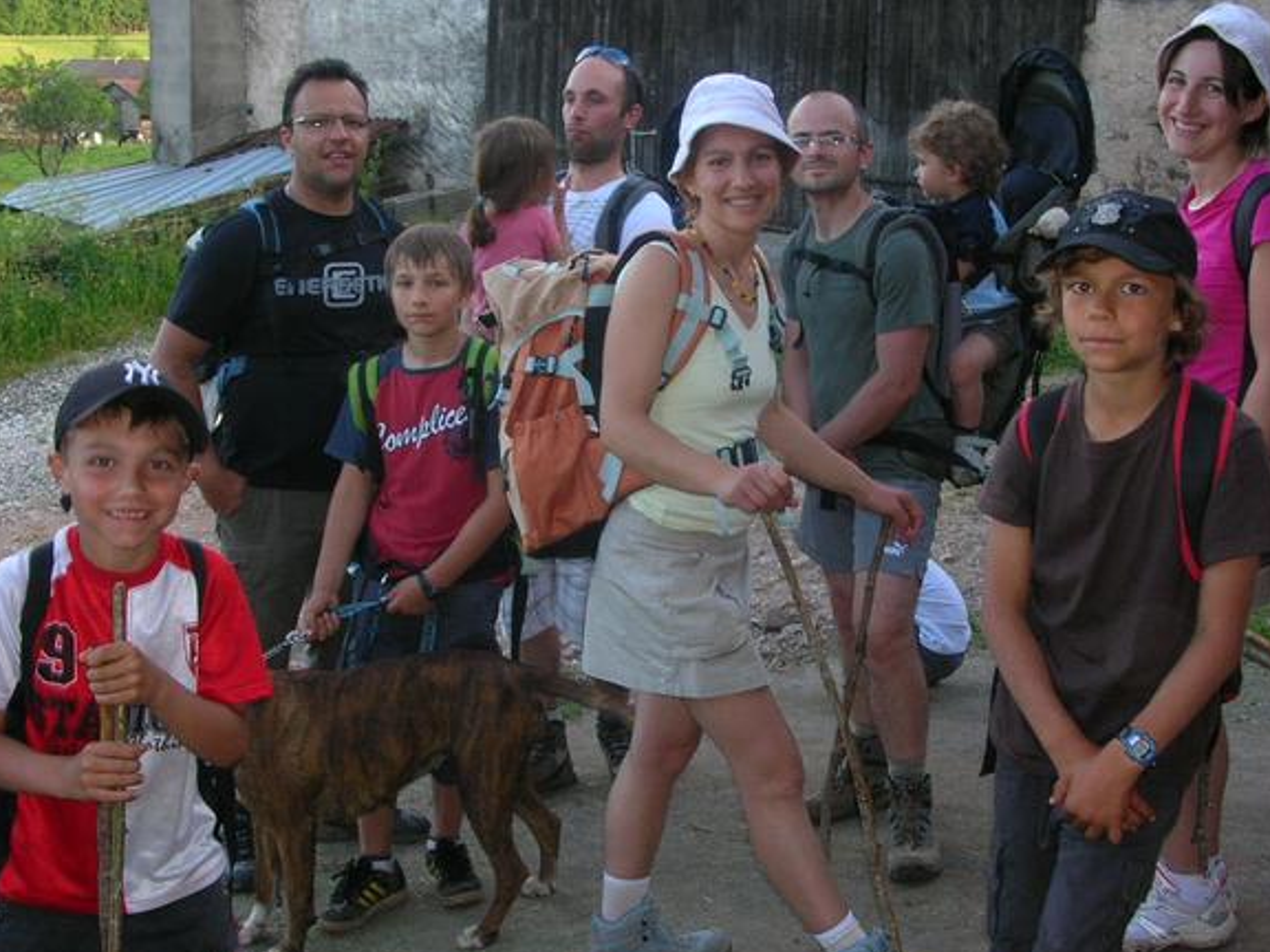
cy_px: 527
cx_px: 661
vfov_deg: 29.1
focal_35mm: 50
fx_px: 1834
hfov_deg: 38.2
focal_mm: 7.5
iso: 62
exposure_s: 1/60.1
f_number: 3.1
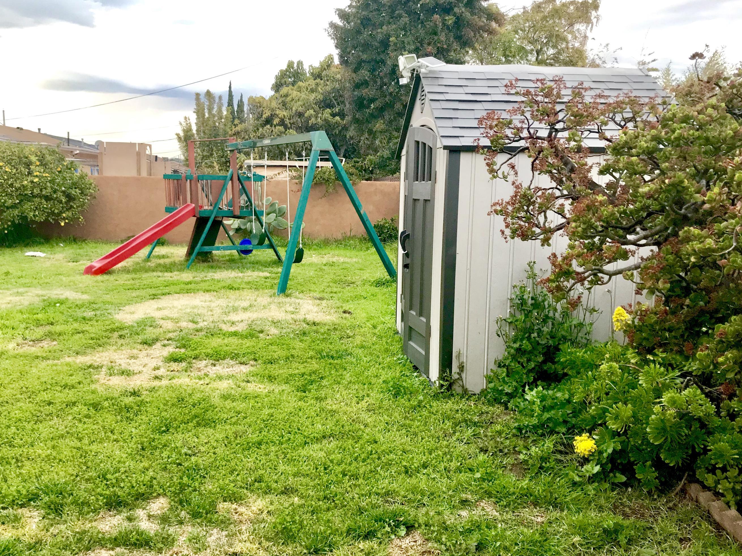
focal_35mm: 32
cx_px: 338
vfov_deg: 44.2
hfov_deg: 56.7
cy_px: 283
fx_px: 686
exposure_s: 1/120
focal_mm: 3.99
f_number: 1.8
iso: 40
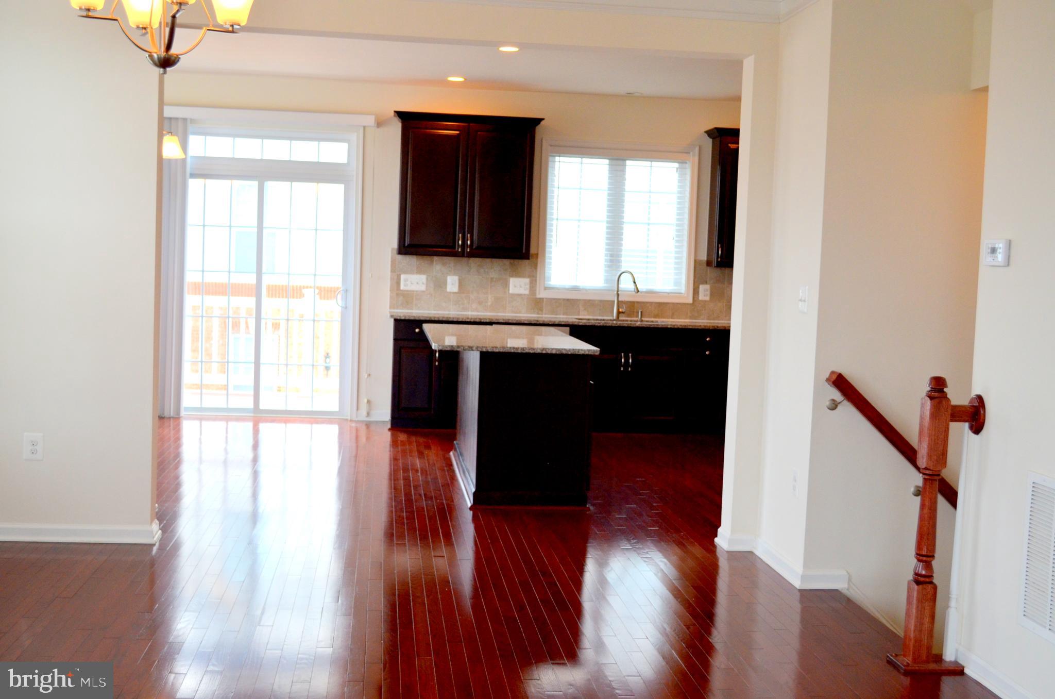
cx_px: 528
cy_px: 350
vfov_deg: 30.7
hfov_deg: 45.0
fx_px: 1272
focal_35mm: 44
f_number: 5
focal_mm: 29
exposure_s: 1/100
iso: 400
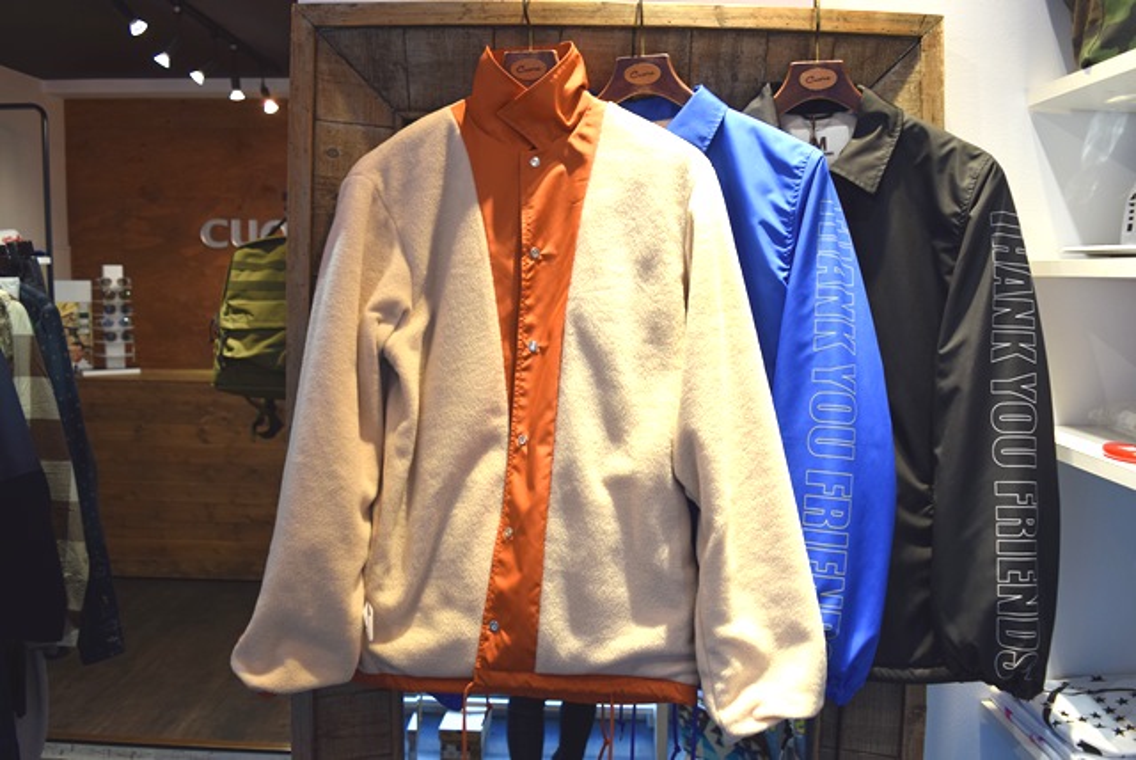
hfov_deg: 67.3
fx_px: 853
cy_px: 380
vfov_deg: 48.0
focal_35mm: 27
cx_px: 568
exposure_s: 1/60
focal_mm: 18
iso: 450
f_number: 4
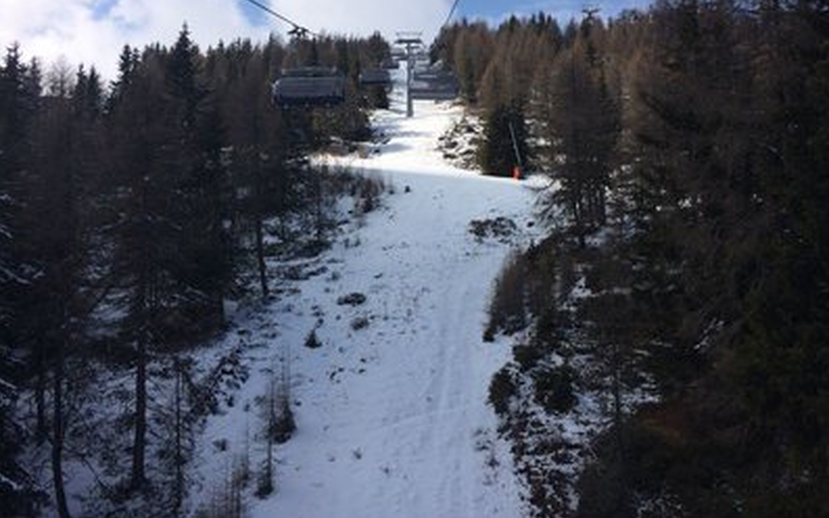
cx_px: 416
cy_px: 207
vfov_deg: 40.4
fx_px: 700
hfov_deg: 61.2
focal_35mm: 31
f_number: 2.2
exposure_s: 1/3731
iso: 32
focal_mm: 4.15
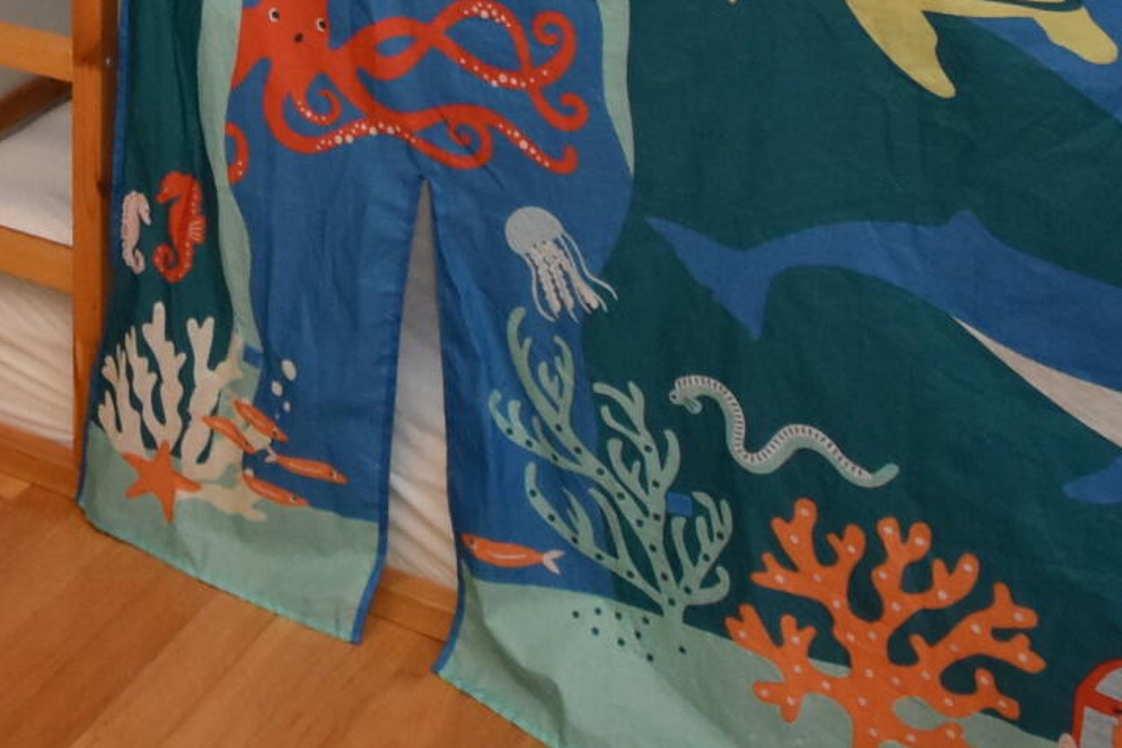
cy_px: -375
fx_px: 1963
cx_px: -141
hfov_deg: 28.6
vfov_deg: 19.0
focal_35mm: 63
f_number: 4.5
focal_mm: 10
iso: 1600
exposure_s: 1/100
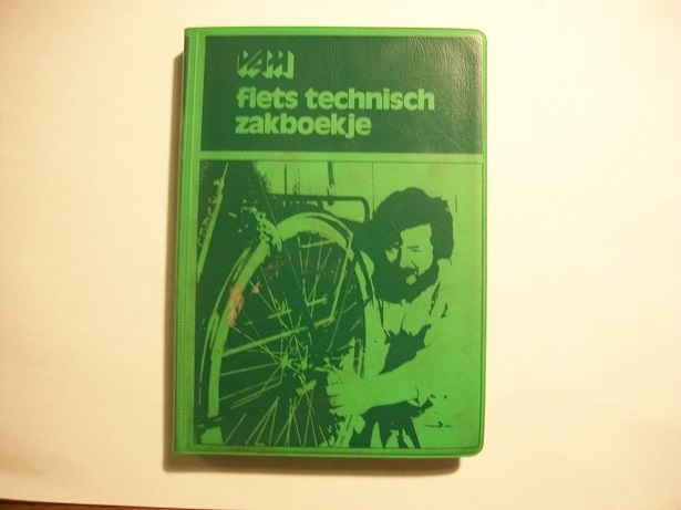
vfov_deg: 44.1
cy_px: 255
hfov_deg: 56.8
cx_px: 340
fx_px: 629
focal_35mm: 32
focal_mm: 5.7
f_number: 2.9
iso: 220
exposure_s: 1/4
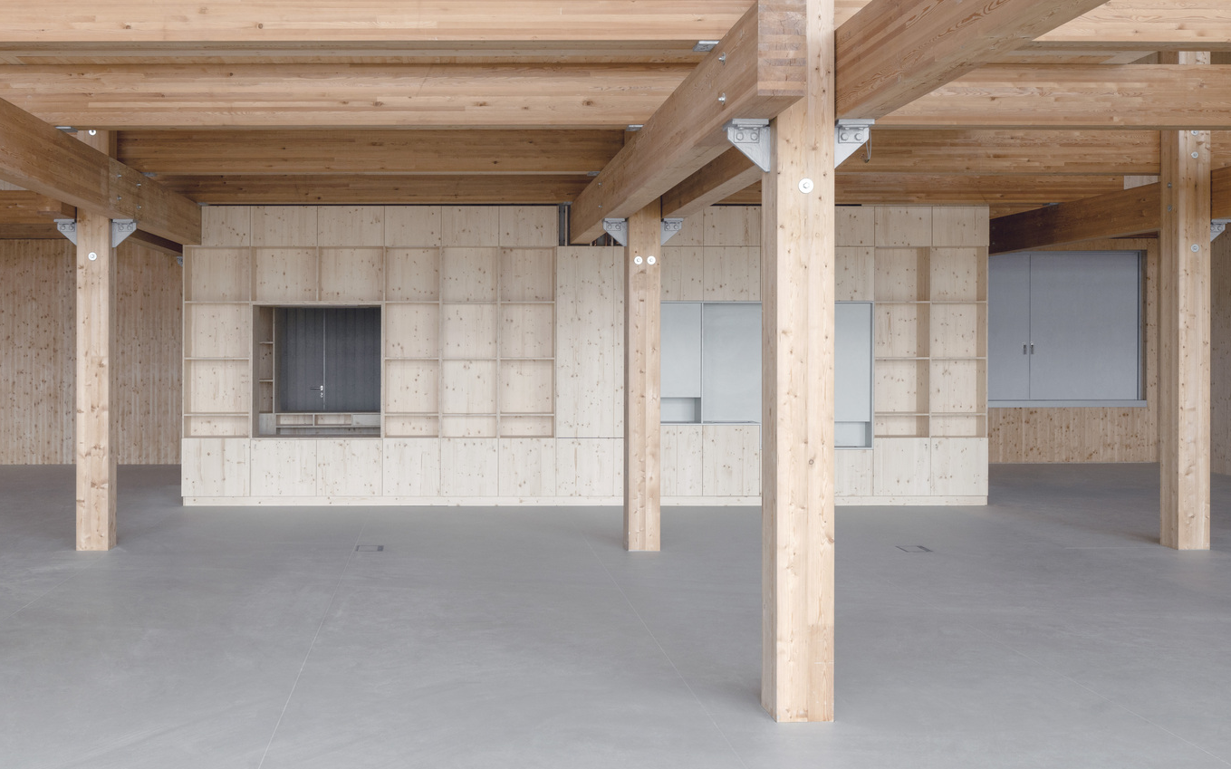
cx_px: 474
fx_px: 1208
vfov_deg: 34.6
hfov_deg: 53.5
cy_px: 191
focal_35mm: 36
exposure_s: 1/30
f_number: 11
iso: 200
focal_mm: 24
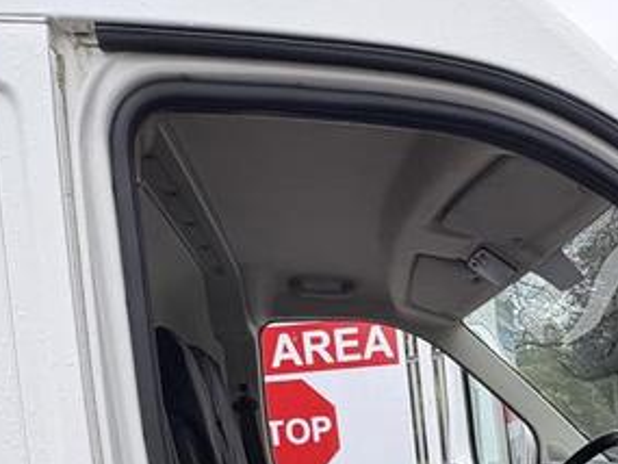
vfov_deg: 28.2
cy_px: 575
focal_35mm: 44
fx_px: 786
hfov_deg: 41.8
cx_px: 453
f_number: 2.2
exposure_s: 1/99
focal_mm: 2.22
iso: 160
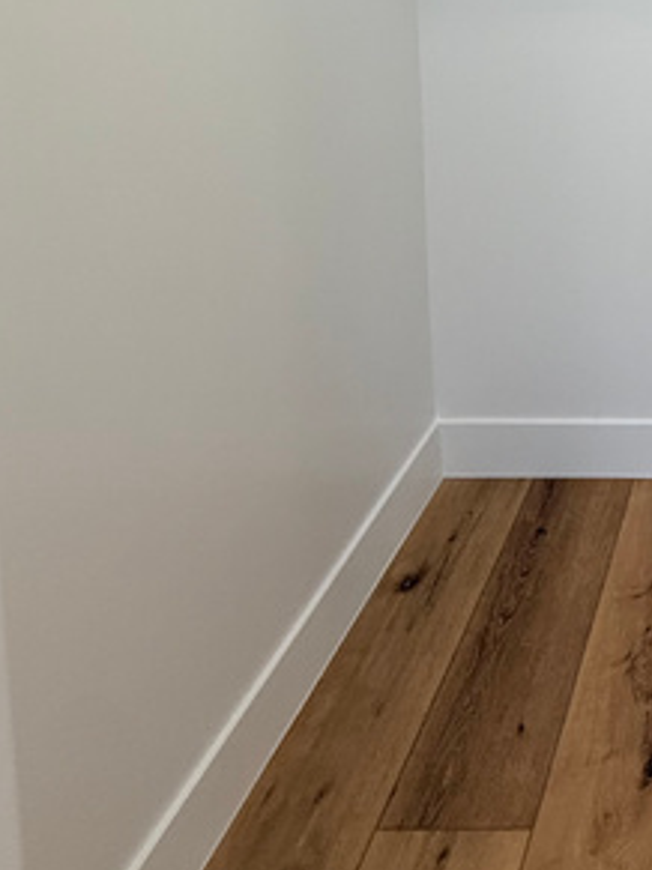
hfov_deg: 31.6
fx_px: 930
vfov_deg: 41.9
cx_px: 802
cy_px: -42
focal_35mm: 37
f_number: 2.2
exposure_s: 1/120
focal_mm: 2.22
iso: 200
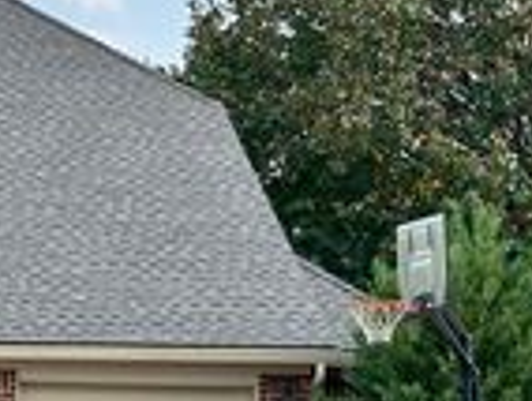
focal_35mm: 169
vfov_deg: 8.8
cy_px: 174
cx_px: -251
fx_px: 2602
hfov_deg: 11.2
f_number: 1.78
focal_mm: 6.86
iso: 64
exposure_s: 1/1541
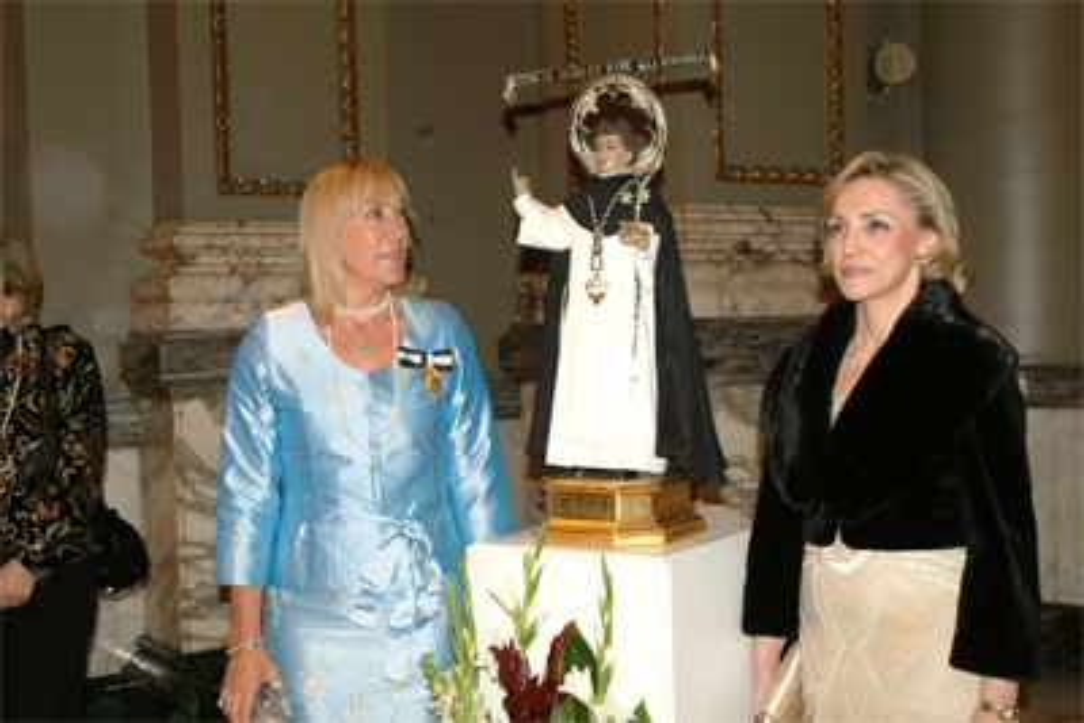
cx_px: 542
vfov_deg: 30.9
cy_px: 362
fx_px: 1310
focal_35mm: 44
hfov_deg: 44.9
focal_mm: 29
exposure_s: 1/60
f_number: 5.6
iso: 400
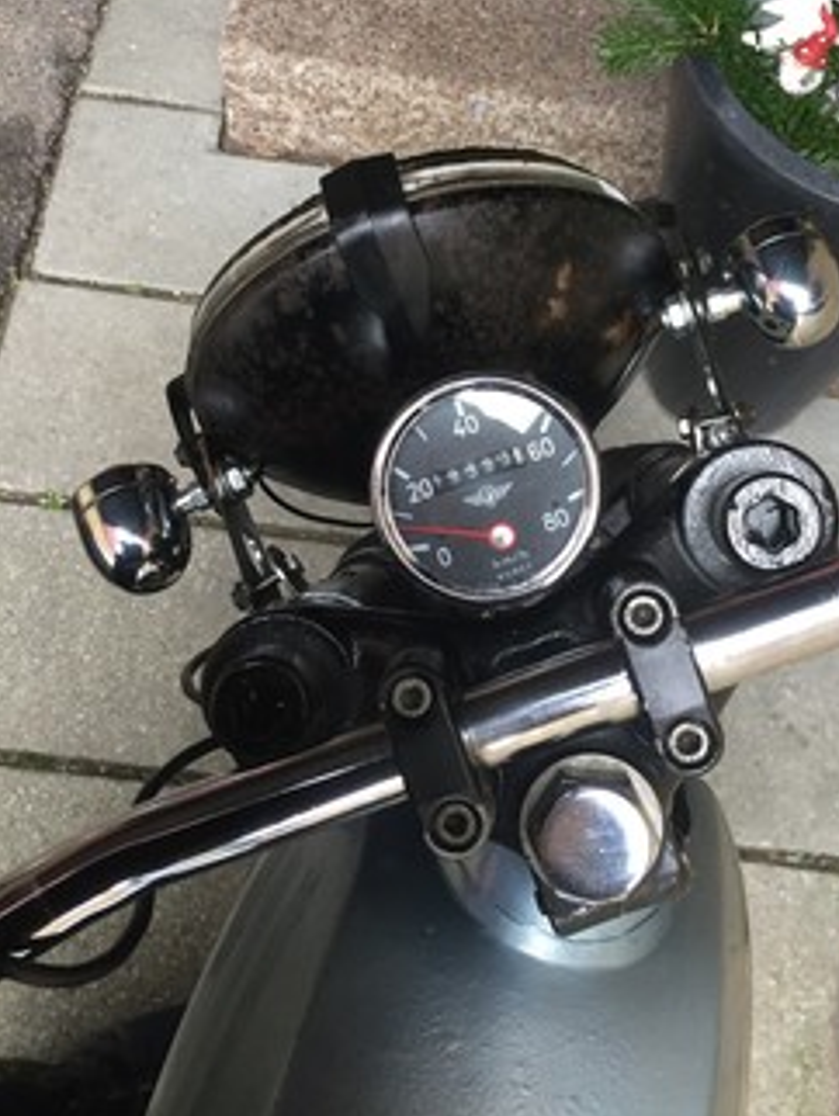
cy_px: 430
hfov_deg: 39.5
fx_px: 1162
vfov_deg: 50.9
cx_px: 517
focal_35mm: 36
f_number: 2.2
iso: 125
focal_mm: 4.15
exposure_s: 1/33
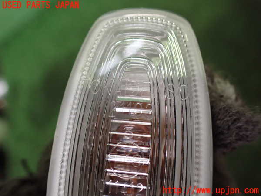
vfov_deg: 46.8
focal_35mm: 30
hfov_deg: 60.0
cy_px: 98
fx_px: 226
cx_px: 130
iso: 640
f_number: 2.3
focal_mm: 5.4
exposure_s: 1/125
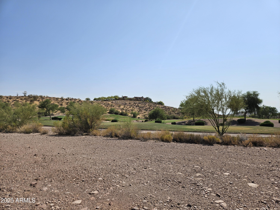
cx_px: 140
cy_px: 105
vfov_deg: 58.9
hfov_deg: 73.9
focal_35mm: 23
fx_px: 186
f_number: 1.8
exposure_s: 1/3809
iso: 25
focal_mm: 5.4
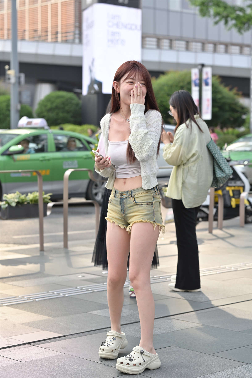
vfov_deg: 23.9
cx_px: 126
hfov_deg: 16.1
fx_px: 892
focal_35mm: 85
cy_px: 189
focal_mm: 85
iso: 320
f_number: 4
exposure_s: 1/800
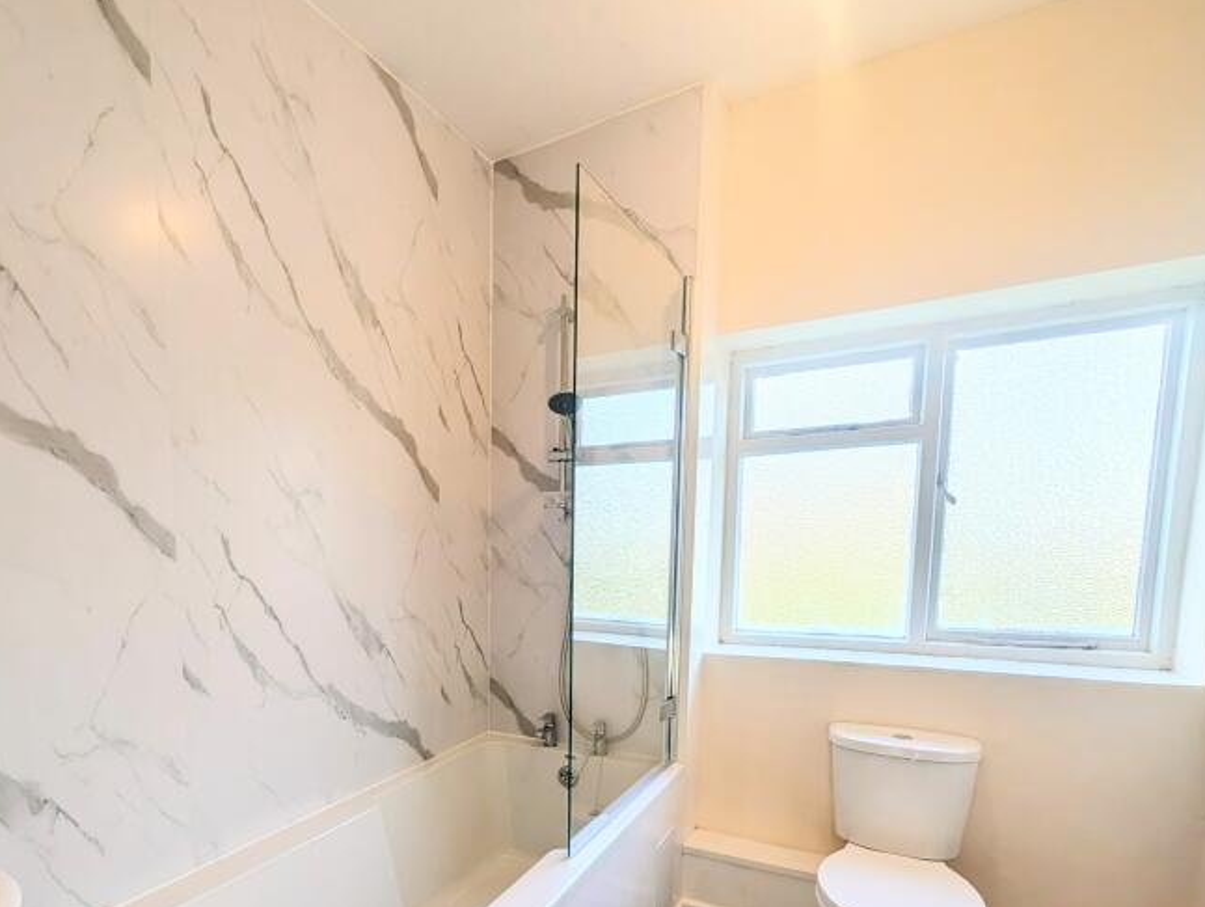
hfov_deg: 82.7
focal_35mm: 19
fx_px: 662
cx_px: 441
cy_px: 621
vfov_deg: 66.5
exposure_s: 1/364
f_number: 1.7
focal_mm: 2.02
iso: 51
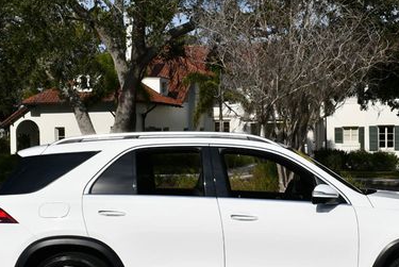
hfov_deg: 26.9
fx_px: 832
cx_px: 233
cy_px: 171
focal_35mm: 75
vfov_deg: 18.2
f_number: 10
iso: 100
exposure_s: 1/400
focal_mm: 22
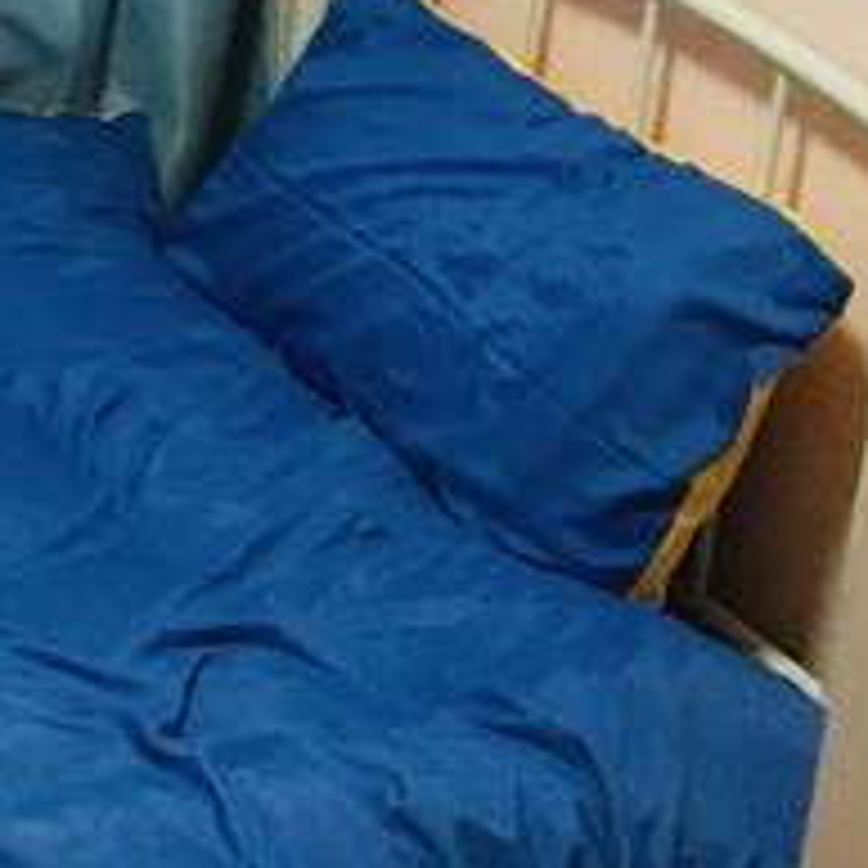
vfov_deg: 15.6
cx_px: -733
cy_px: -261
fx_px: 3007
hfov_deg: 14.3
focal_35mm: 106
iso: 200
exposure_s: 1/25
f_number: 2.2
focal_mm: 4.15
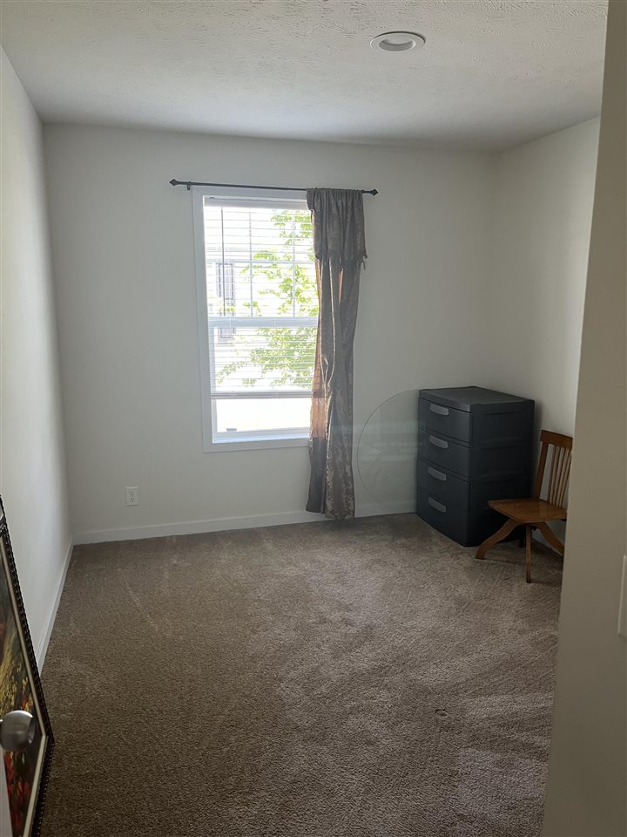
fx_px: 628
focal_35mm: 26
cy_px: 418
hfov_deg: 53.1
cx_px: 314
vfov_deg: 67.3
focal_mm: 5.1
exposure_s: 1/60
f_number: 1.6
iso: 80
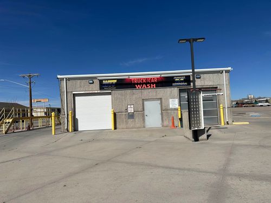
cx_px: 136
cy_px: 102
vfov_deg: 56.8
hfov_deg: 71.6
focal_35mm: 24
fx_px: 188
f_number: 1.78
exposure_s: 1/12048
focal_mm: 6.86
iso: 80
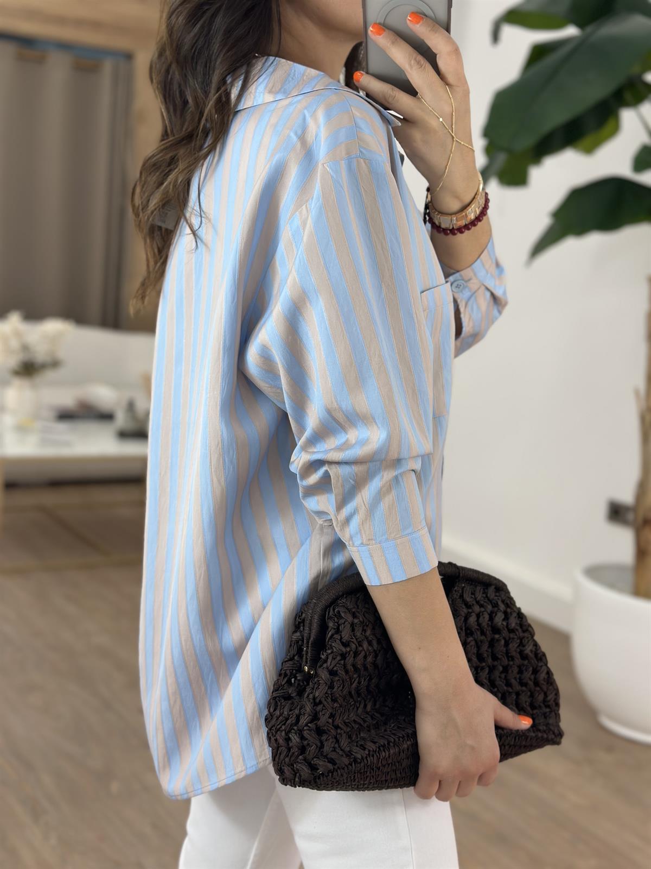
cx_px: 326
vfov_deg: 39.7
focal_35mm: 48
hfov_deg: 30.3
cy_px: 434
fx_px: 1204
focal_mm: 6.86
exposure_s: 1/244
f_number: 1.78
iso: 80
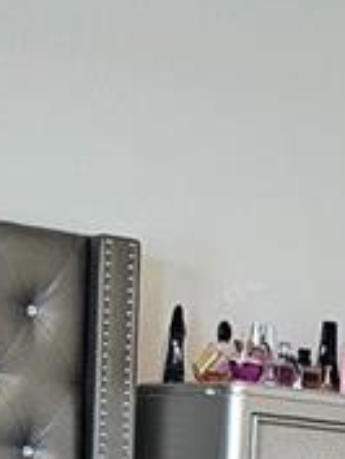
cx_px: 511
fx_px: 2071
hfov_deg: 9.3
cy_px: 882
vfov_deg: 11.5
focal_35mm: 156
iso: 640
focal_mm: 6.3
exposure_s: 1/120
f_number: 1.7
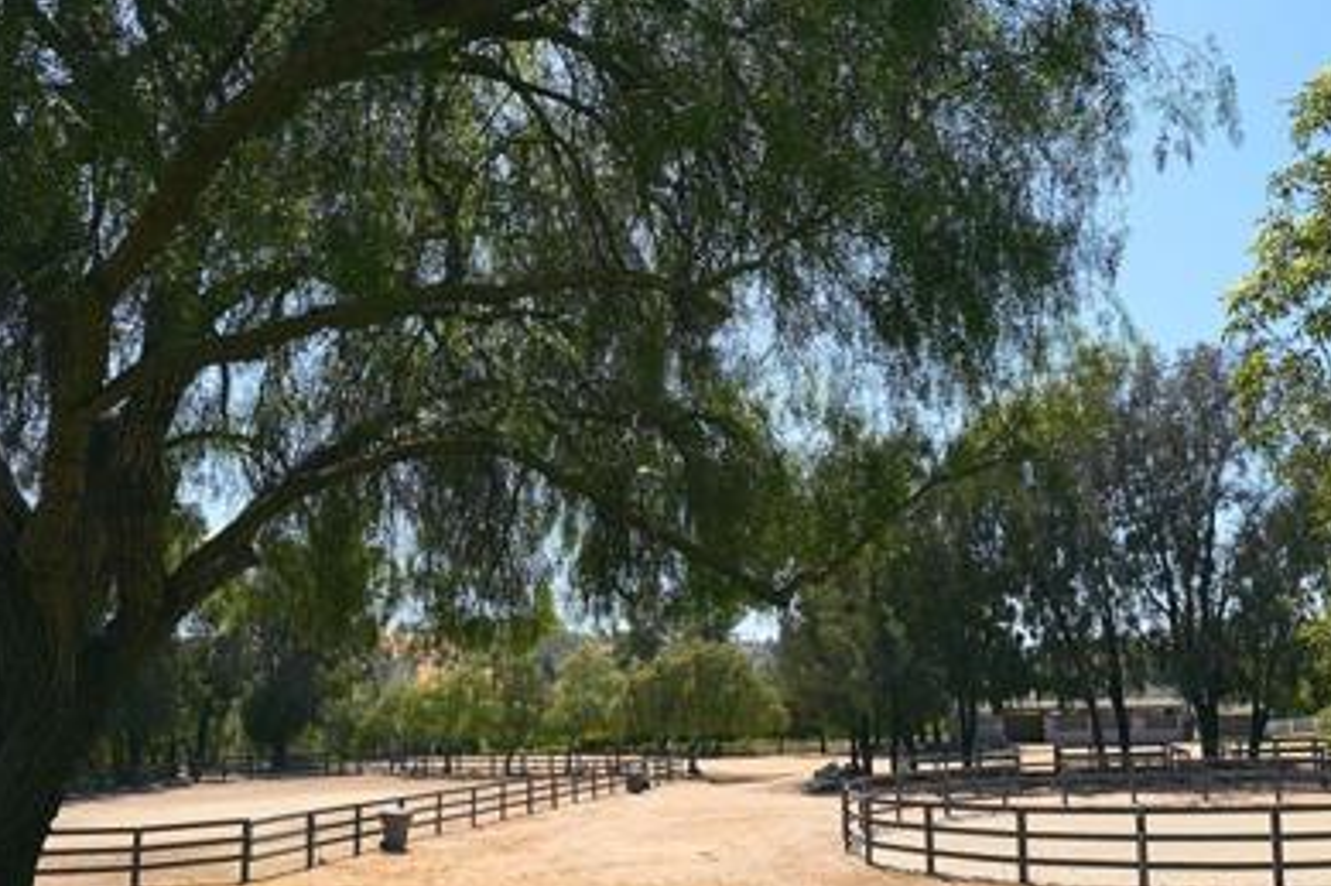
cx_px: 801
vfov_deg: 45.9
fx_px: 1035
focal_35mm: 28
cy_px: 563
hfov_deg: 64.9
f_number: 5.6
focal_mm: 17
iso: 160
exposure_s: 1/640
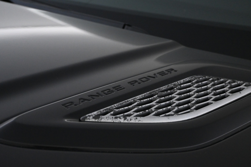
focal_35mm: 58
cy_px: 84
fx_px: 408
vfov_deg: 23.2
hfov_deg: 34.2
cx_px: 126
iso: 4000
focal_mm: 39
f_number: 5.6
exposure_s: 1/60
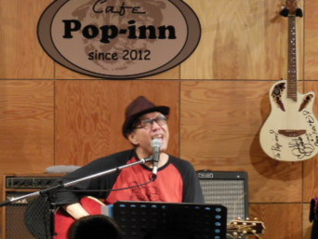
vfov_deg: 9.1
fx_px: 1498
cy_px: 180
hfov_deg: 12.1
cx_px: 114
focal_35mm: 163
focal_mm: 16.5
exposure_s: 1/5
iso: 400
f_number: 5.6
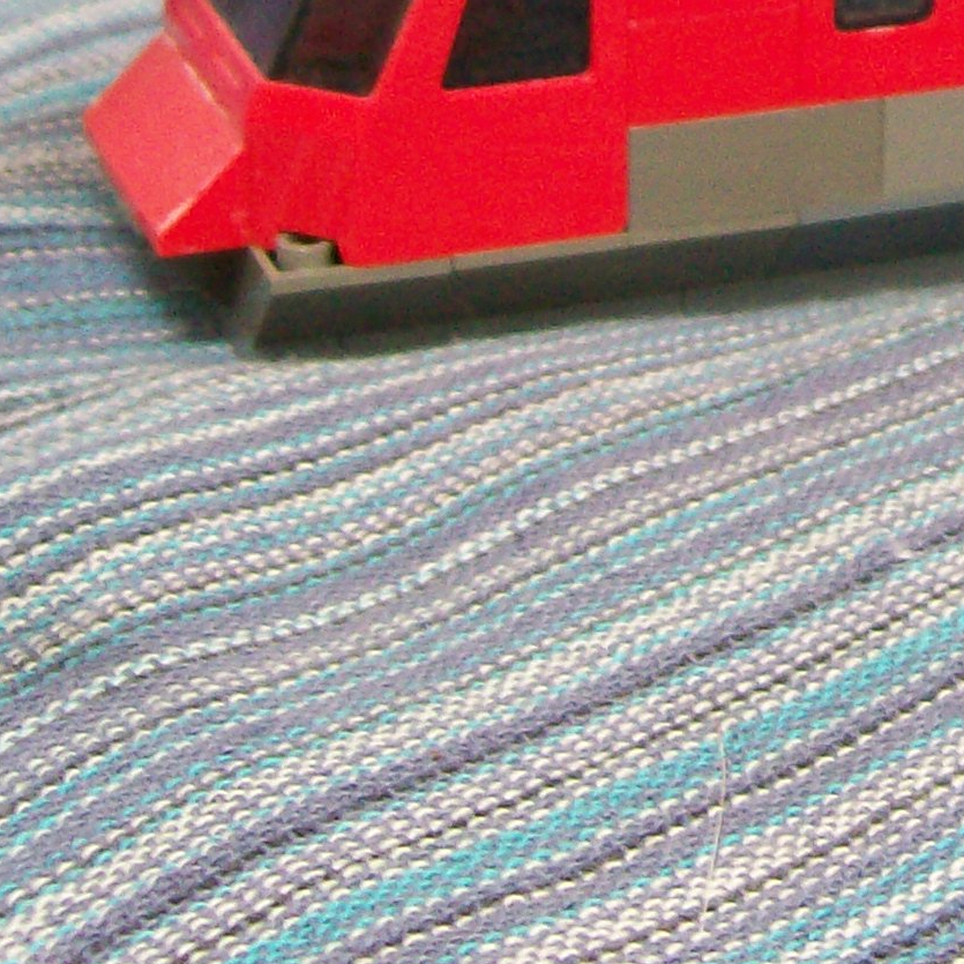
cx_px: 1010
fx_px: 3686
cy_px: -149
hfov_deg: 14.6
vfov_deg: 14.5
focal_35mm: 117
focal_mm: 6
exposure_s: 1/23.1
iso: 160
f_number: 2.7
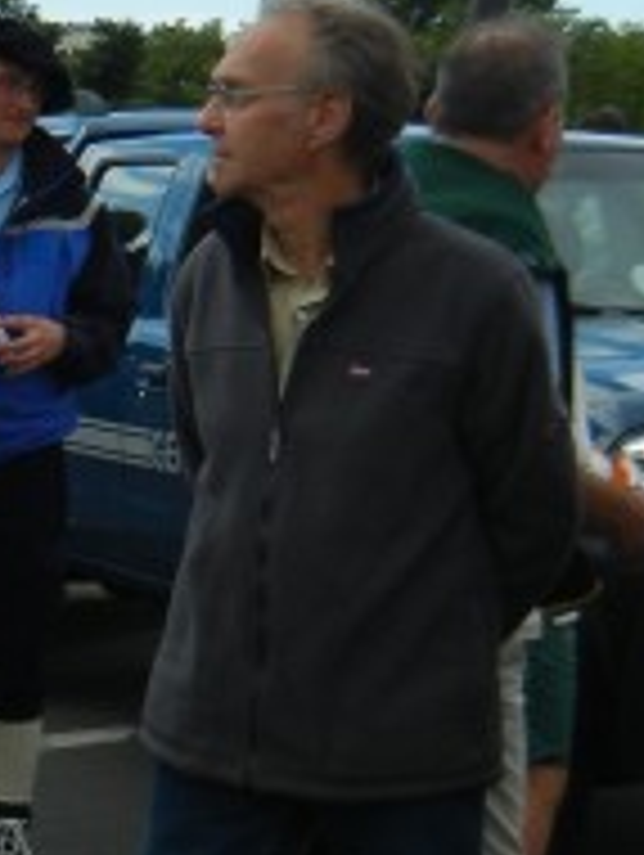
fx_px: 2995
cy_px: 446
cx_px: -63
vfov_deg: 16.3
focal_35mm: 121
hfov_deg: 12.1
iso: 160
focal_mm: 5.4
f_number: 7
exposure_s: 1/332
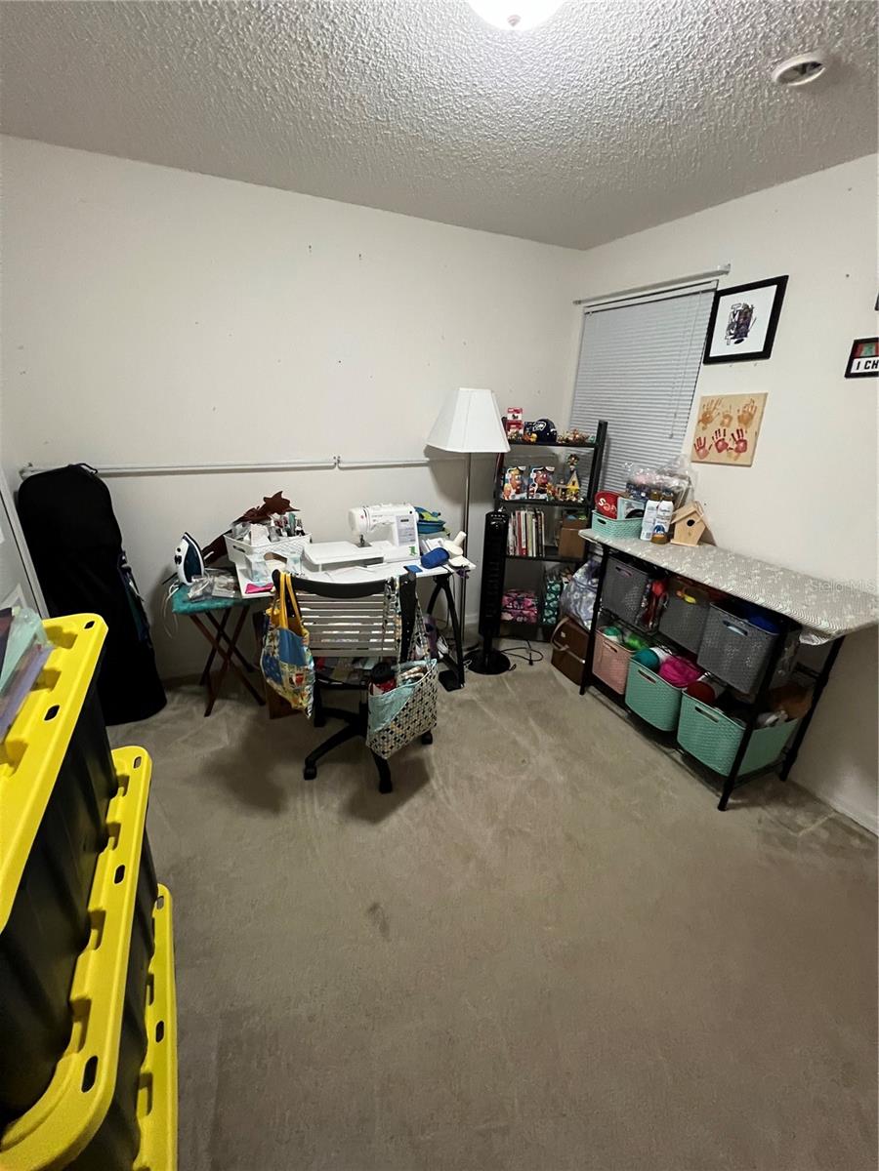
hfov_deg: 89.9
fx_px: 440
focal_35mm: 13
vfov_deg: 106.2
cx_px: 440
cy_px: 586
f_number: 1.8
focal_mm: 1.57
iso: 640
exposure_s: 1/60
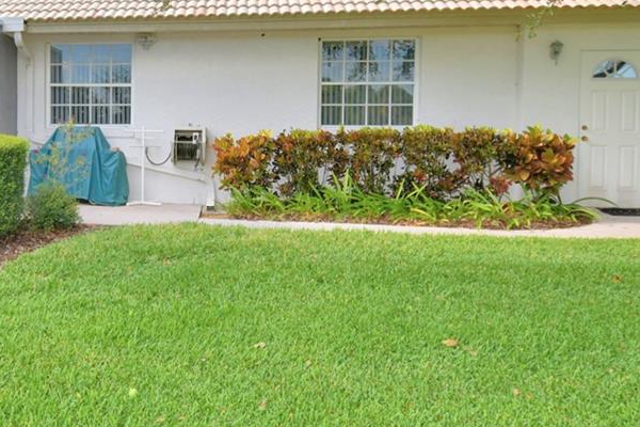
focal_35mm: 40
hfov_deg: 45.1
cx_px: 95
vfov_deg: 33.2
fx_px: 711
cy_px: 152
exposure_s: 1/250
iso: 100
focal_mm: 10
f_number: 5.6
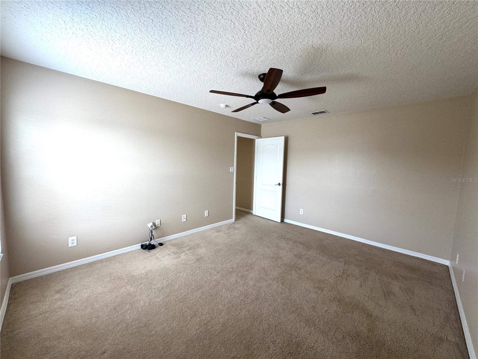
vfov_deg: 85.7
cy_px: 180
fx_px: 193
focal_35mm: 14
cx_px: 239
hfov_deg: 102.1
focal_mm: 2.22
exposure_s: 1/60
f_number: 2.2
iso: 160
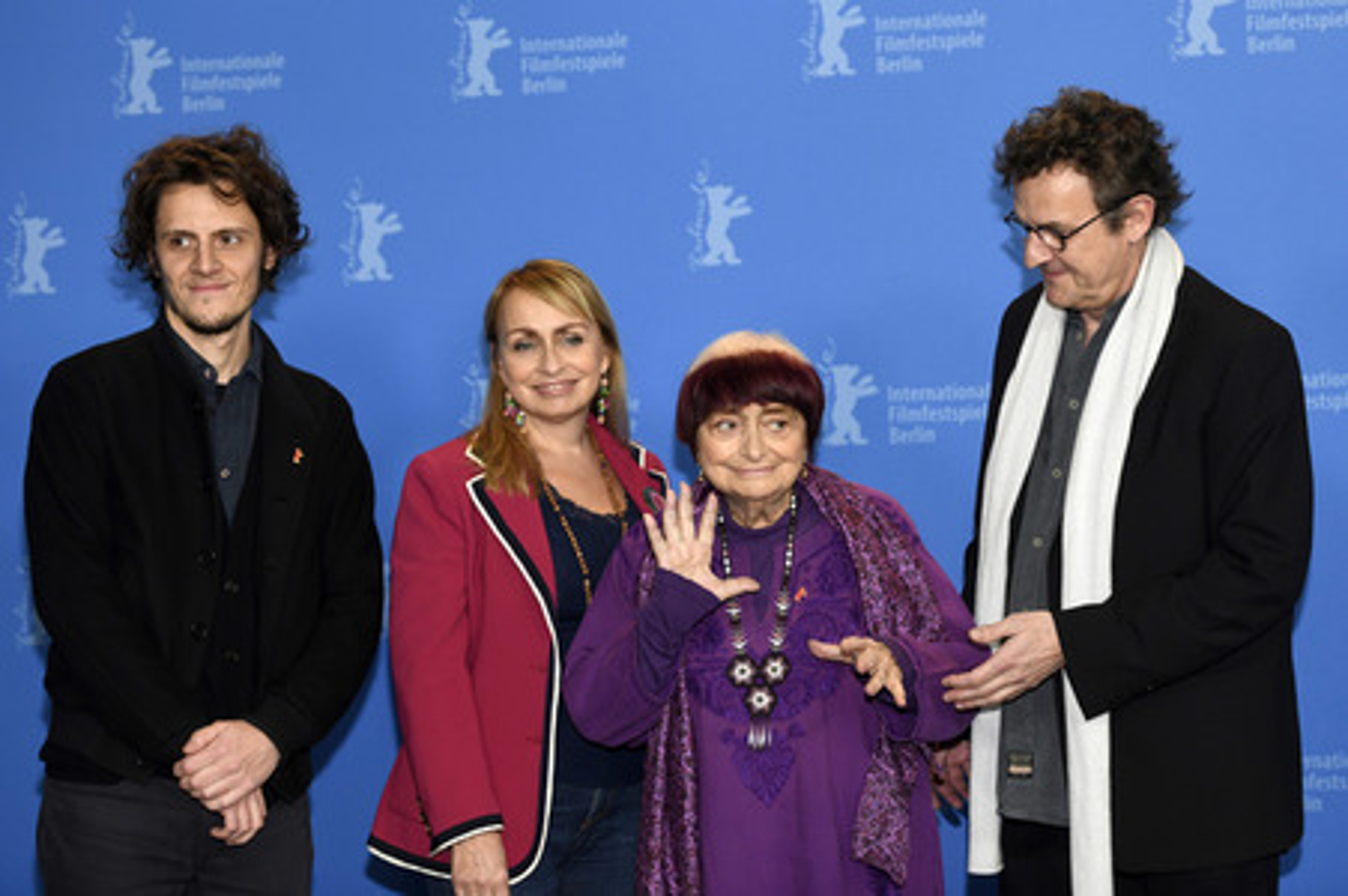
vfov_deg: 19.4
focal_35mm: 70
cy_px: 448
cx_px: 674
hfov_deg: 28.9
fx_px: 2619
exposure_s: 1/320
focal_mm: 70
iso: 800
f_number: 3.5
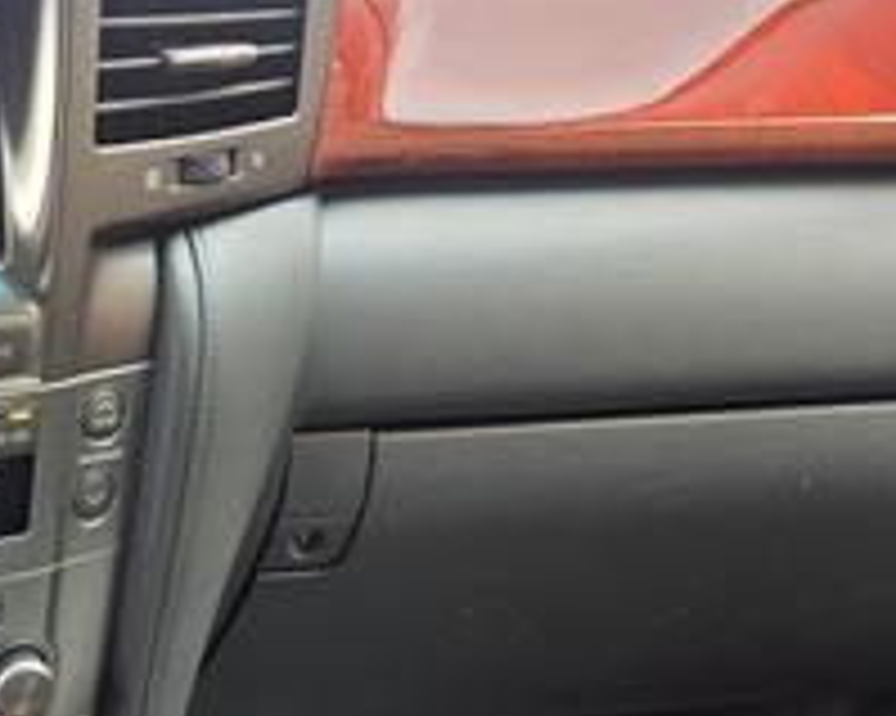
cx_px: -158
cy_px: 630
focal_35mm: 57
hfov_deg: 28.9
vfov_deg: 25.9
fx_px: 1511
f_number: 1.8
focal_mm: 5.4
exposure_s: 1/120
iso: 64
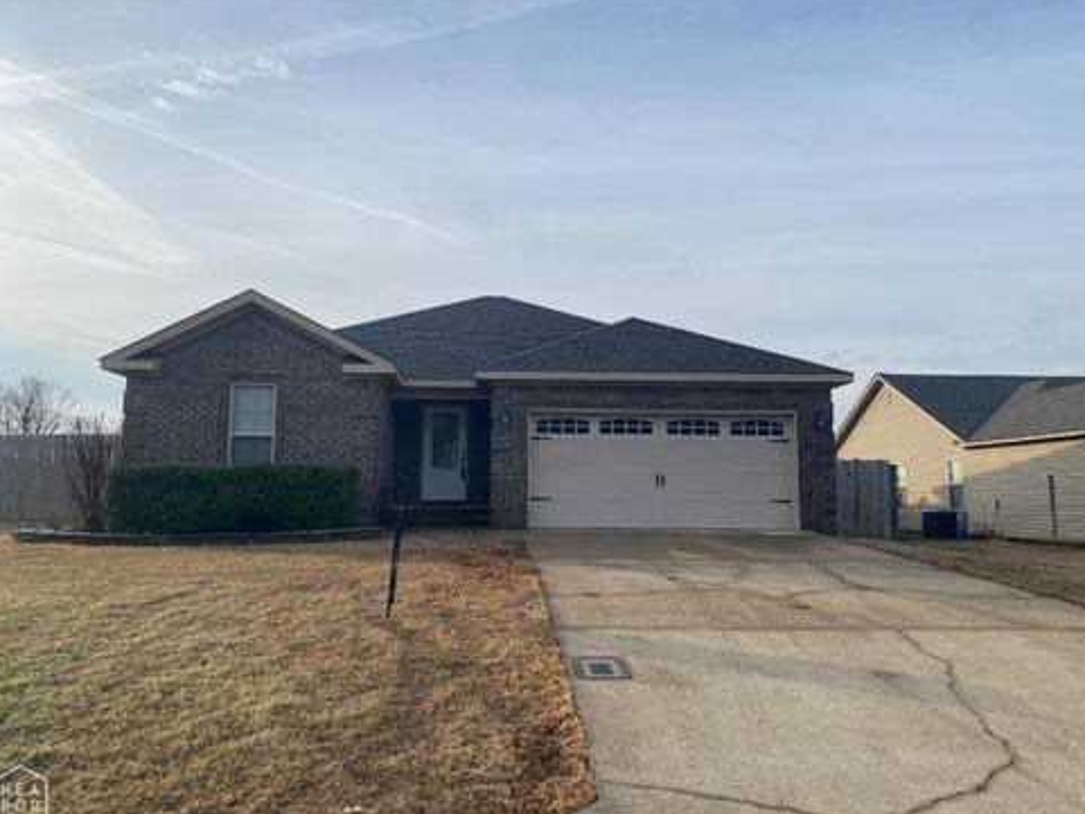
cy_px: 412
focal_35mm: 27
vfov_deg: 51.4
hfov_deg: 65.3
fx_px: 846
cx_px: 546
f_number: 1.8
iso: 32
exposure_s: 1/2222
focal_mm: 4.25
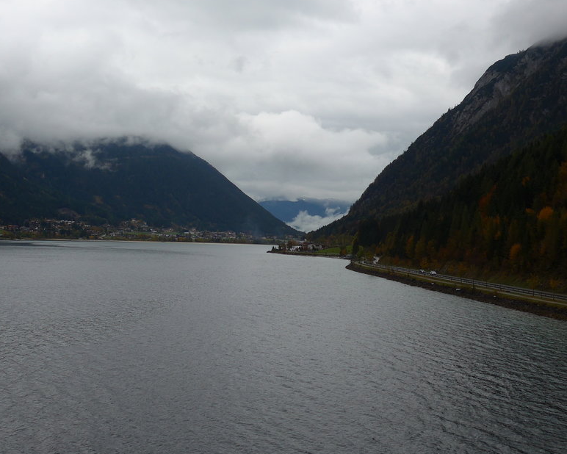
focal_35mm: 44
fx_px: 739
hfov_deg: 41.8
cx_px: 223
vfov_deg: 33.9
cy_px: 155
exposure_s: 1/500
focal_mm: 6
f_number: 2.8
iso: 80
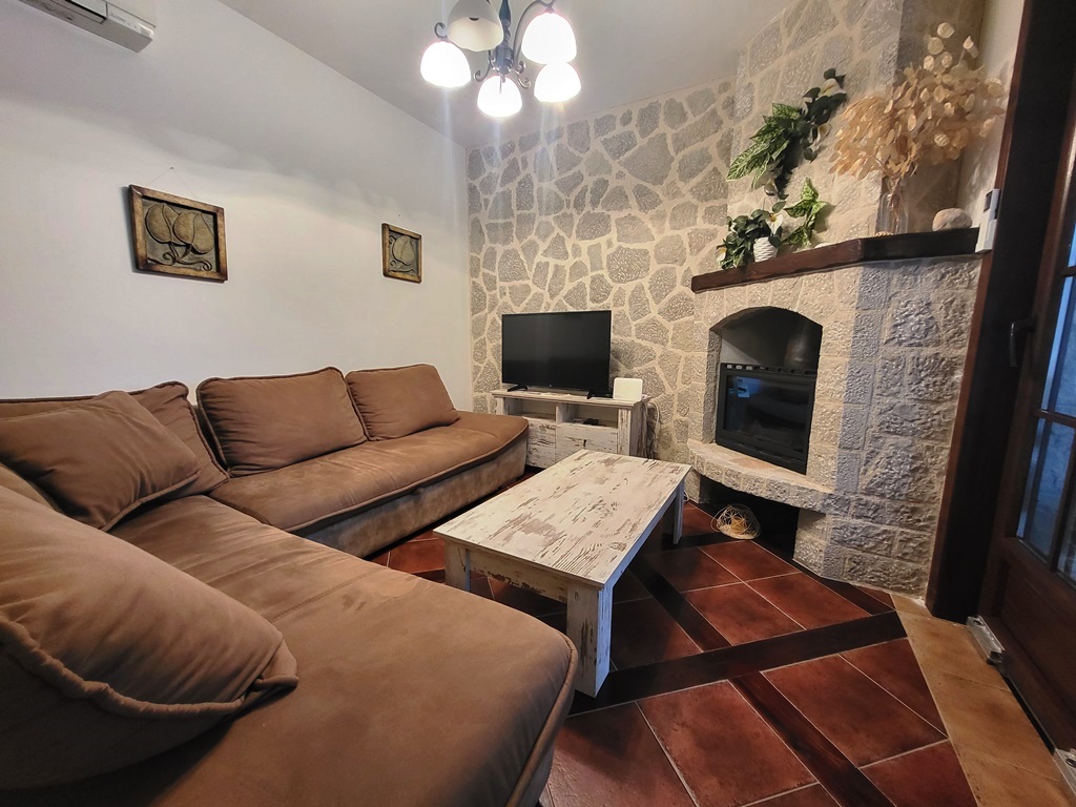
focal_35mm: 13
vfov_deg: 89.9
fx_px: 404
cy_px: 404
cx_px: 538
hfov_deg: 106.2
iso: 200
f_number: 2.2
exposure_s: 1/50
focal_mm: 1.74
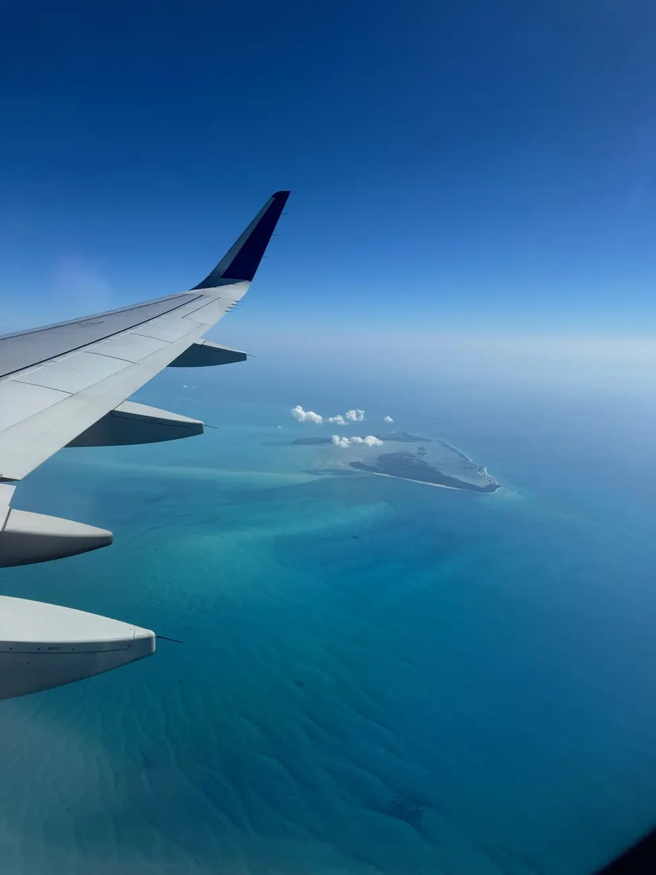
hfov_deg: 56.8
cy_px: 438
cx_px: 328
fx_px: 606
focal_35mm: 24
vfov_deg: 71.6
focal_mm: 6.76
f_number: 1.78
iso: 80
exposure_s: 1/9009
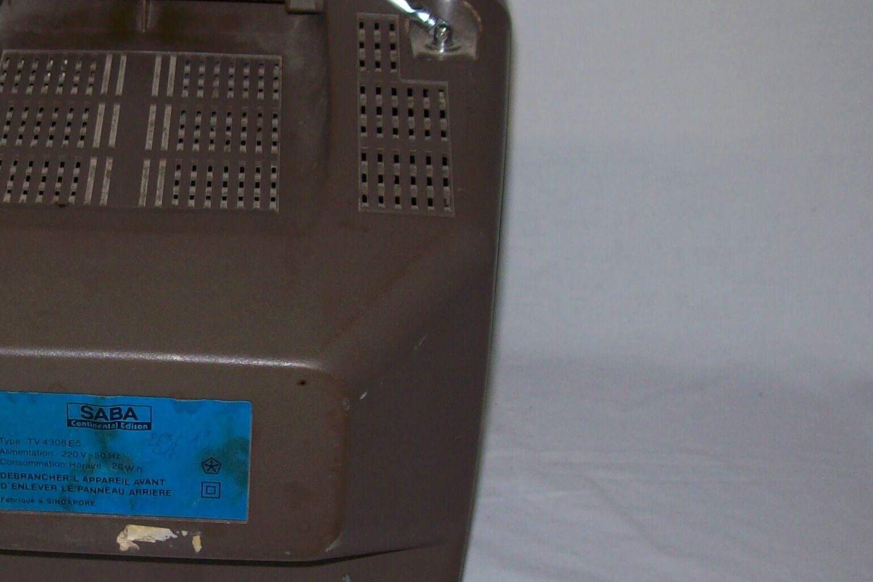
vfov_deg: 19.7
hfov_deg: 28.3
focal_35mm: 69
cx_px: 118
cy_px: 308
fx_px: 1673
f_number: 2.7
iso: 80
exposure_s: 1/64
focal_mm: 6
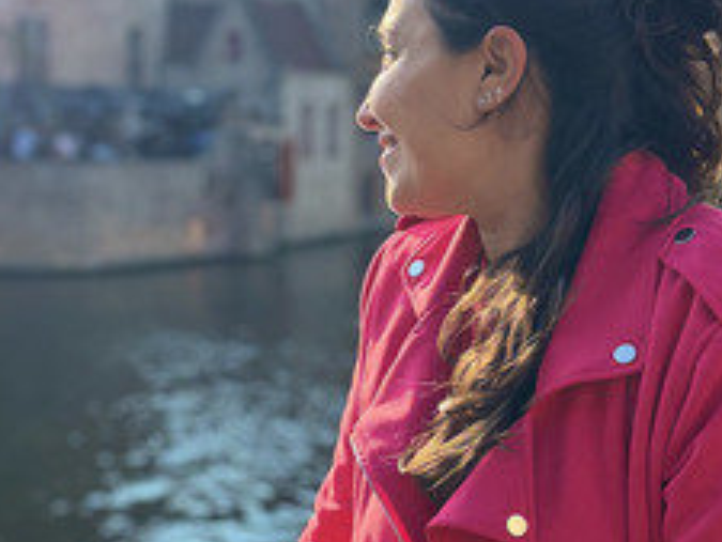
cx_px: 279
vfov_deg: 19.1
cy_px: 342
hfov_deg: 25.3
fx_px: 1607
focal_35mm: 77
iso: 50
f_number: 1.6
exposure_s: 1/1499
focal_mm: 5.96
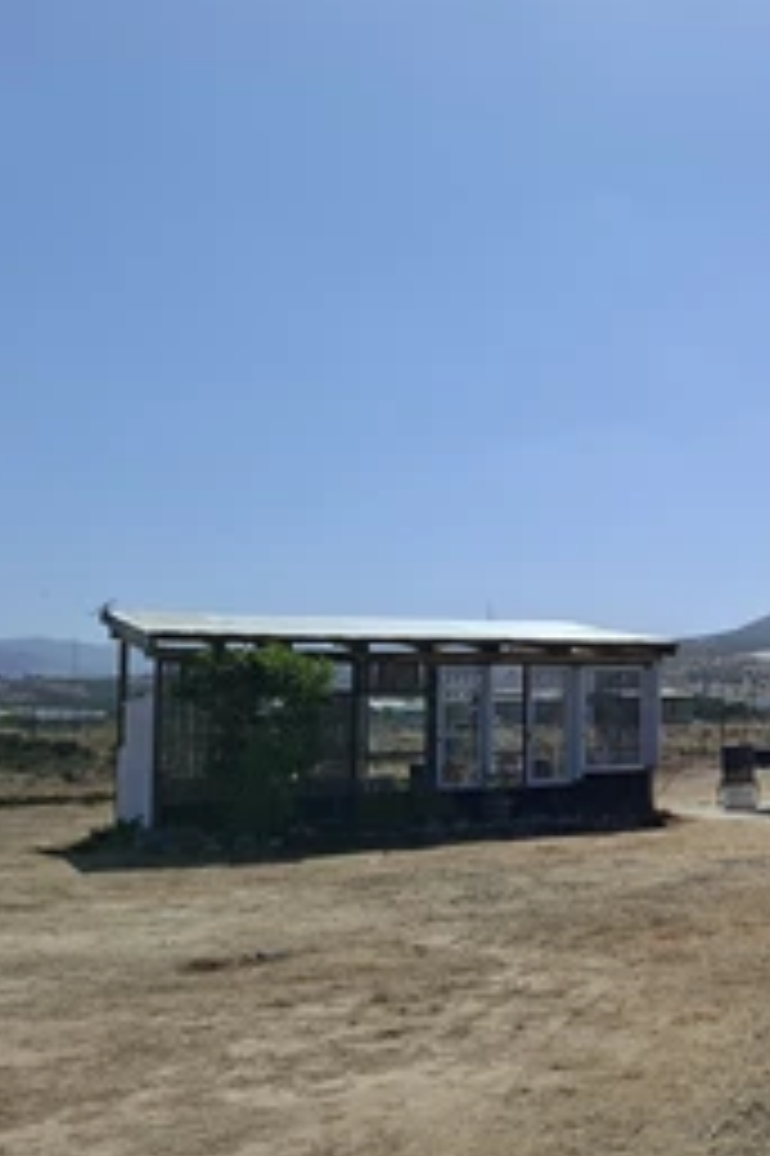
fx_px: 1317
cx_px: 955
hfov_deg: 28.0
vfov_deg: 47.4
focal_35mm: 41
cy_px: 621
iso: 50
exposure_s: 1/3333
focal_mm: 5.54
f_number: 1.8
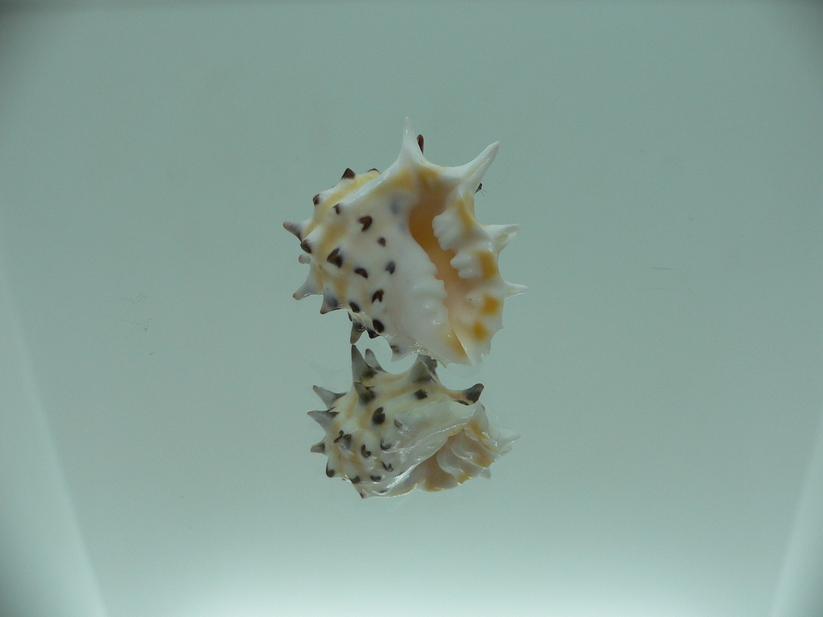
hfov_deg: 52.6
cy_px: 308
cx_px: 412
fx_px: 832
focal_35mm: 35
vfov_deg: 40.7
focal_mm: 4.6
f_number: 2.8
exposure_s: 1/80
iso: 80
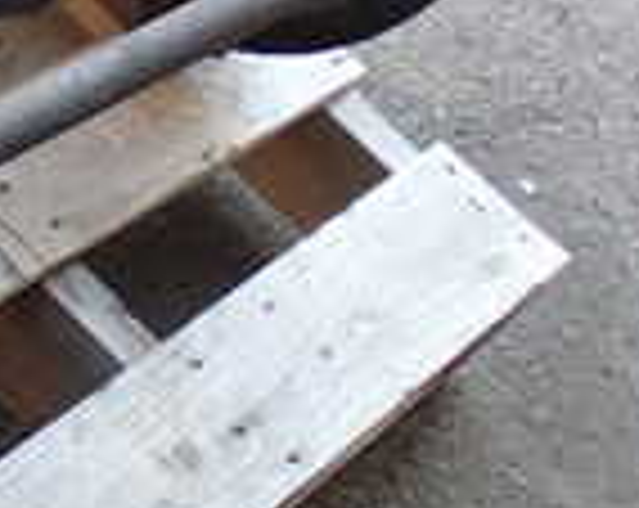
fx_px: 2963
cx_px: -680
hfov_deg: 11.1
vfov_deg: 9.8
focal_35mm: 157
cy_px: 216
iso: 200
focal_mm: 6.83
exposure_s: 1/60
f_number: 2.7
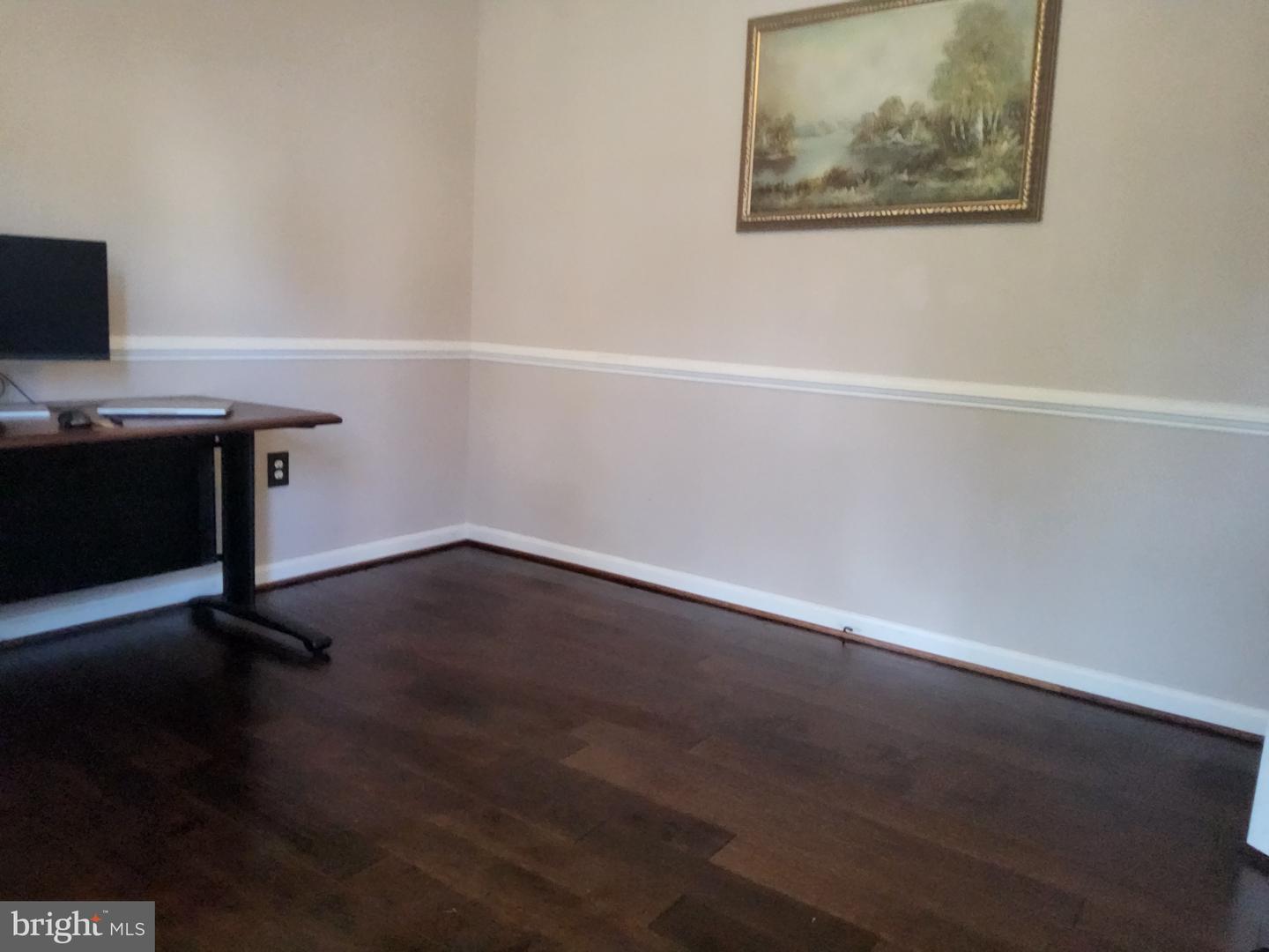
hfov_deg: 69.4
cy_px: 476
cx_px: 634
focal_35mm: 25
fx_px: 916
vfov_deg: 54.9
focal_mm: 3.08
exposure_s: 1/50
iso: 640
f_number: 2
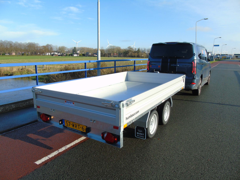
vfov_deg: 54.9
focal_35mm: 25
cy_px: 90
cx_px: 120
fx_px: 173
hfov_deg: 69.4
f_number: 3.4
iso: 80
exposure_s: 1/500
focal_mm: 4.4
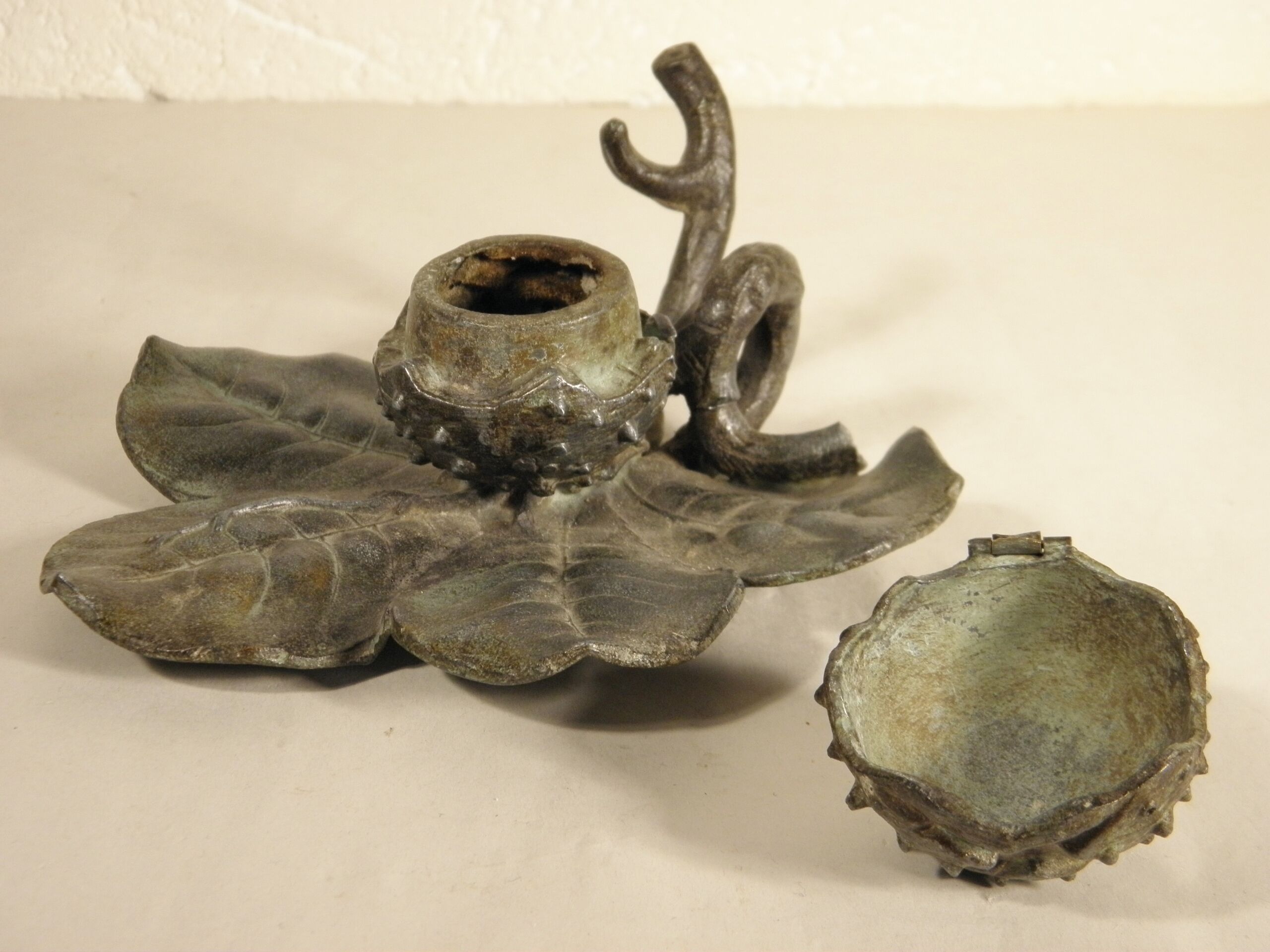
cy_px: 476
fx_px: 2165
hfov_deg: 32.7
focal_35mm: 59
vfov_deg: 24.8
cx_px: 635
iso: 160
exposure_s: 1/50
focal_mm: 10.6
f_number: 4.1
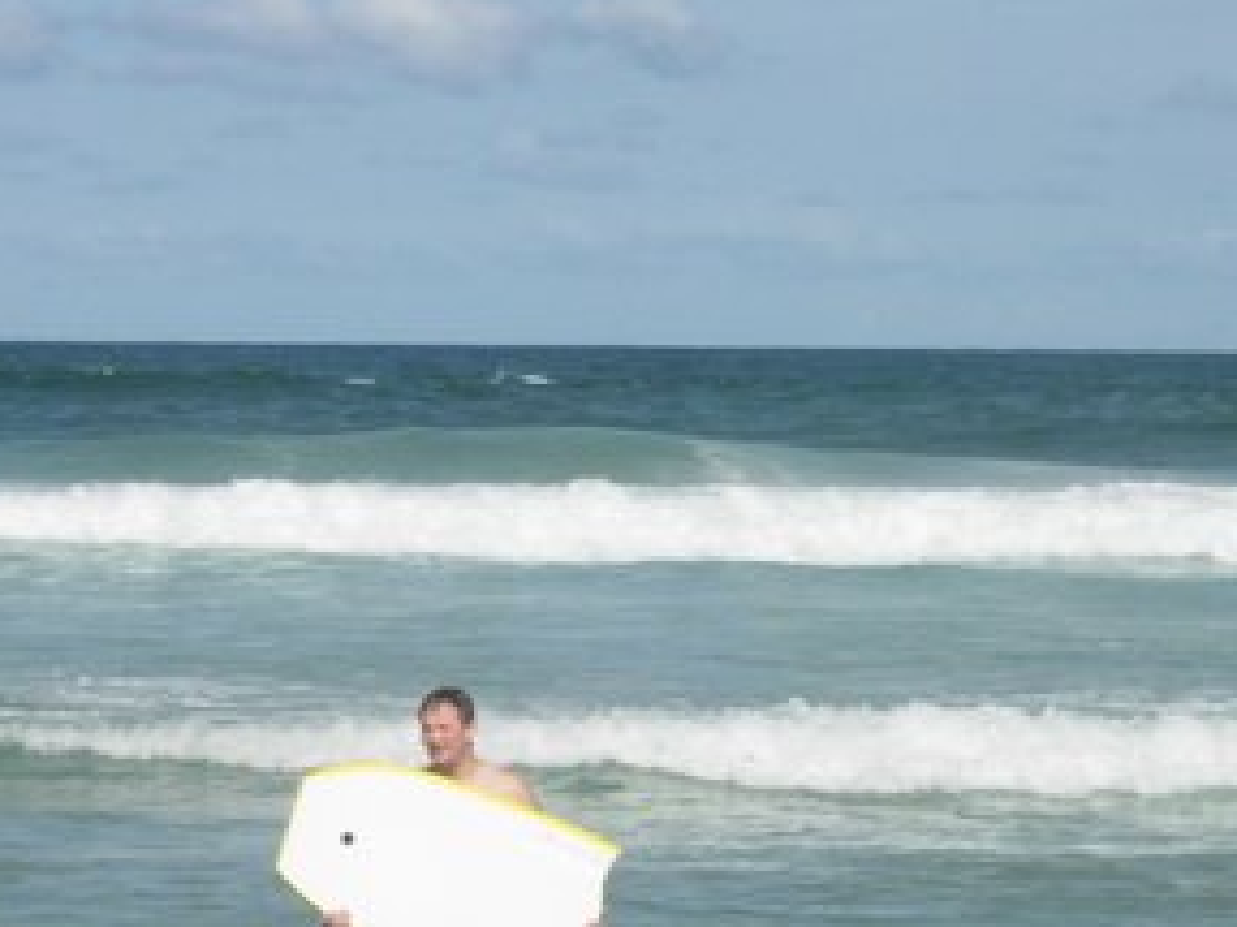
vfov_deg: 6.3
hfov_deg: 8.4
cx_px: 634
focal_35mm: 236
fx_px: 8430
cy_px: 660
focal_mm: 23.4
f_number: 8.2
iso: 79
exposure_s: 1/483
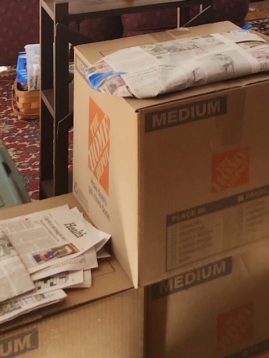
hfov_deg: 15.8
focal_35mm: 82
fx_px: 849
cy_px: -141
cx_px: 456
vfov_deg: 21.0
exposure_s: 1/180
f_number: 1.8
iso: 100
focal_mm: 5.4
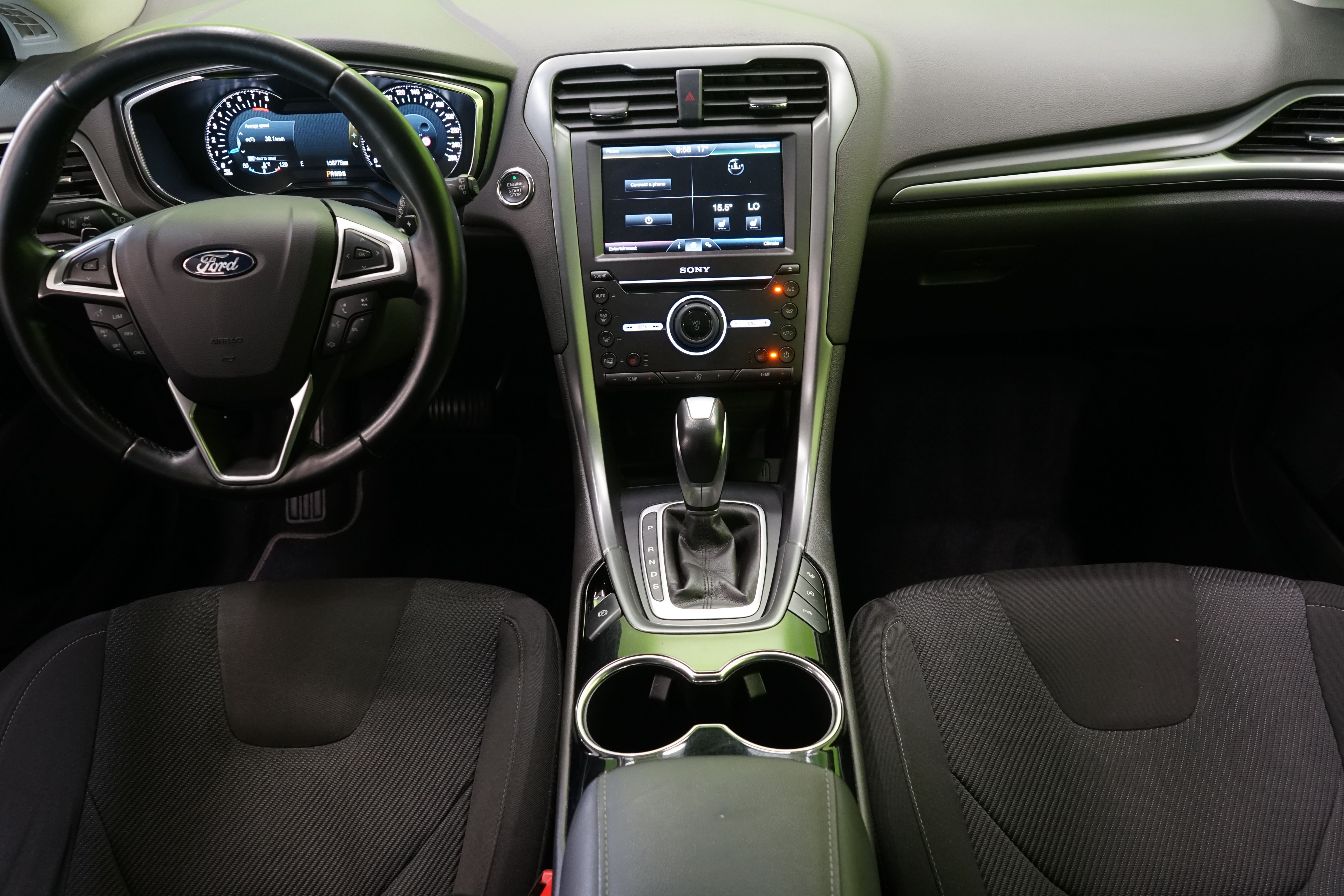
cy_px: 448
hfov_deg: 63.7
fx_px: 1083
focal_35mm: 29
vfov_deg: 45.0
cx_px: 672
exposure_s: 1/15
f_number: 5.6
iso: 1600
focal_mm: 29
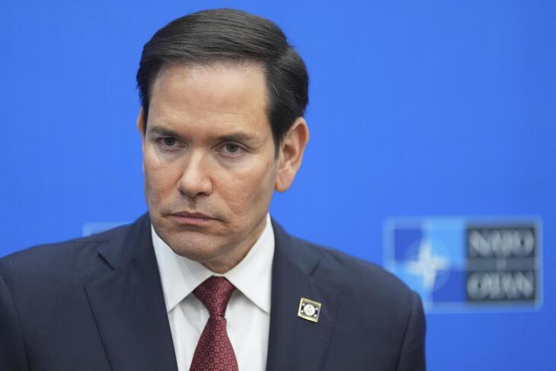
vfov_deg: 6.9
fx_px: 3089
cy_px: 186
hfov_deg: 10.3
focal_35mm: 200
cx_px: 278
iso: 4000
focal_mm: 200
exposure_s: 1/320
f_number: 2.8
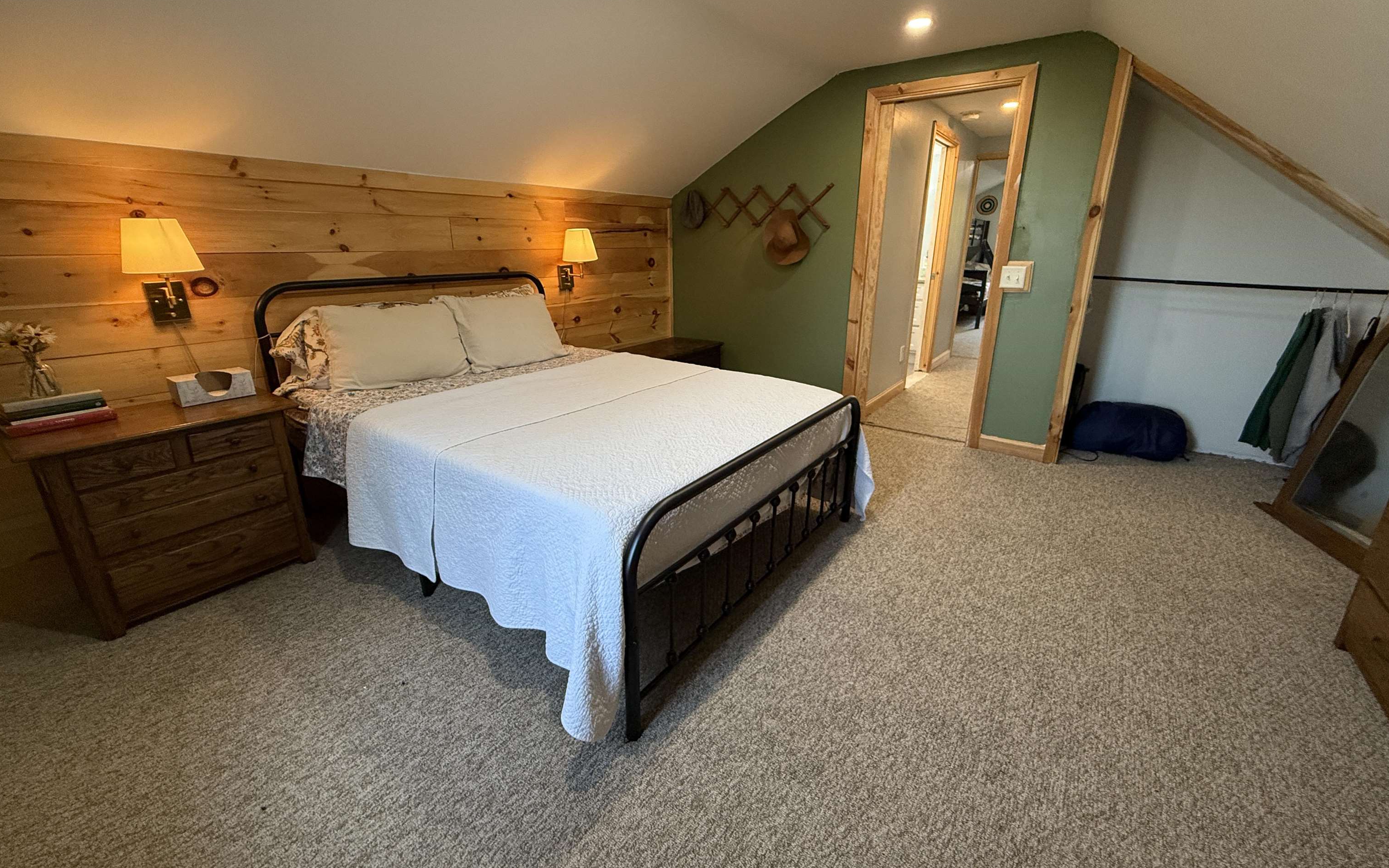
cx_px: 699
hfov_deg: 101.5
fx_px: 568
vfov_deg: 74.8
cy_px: 418
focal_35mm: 15
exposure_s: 1/120
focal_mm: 2.22
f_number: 2.2
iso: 320
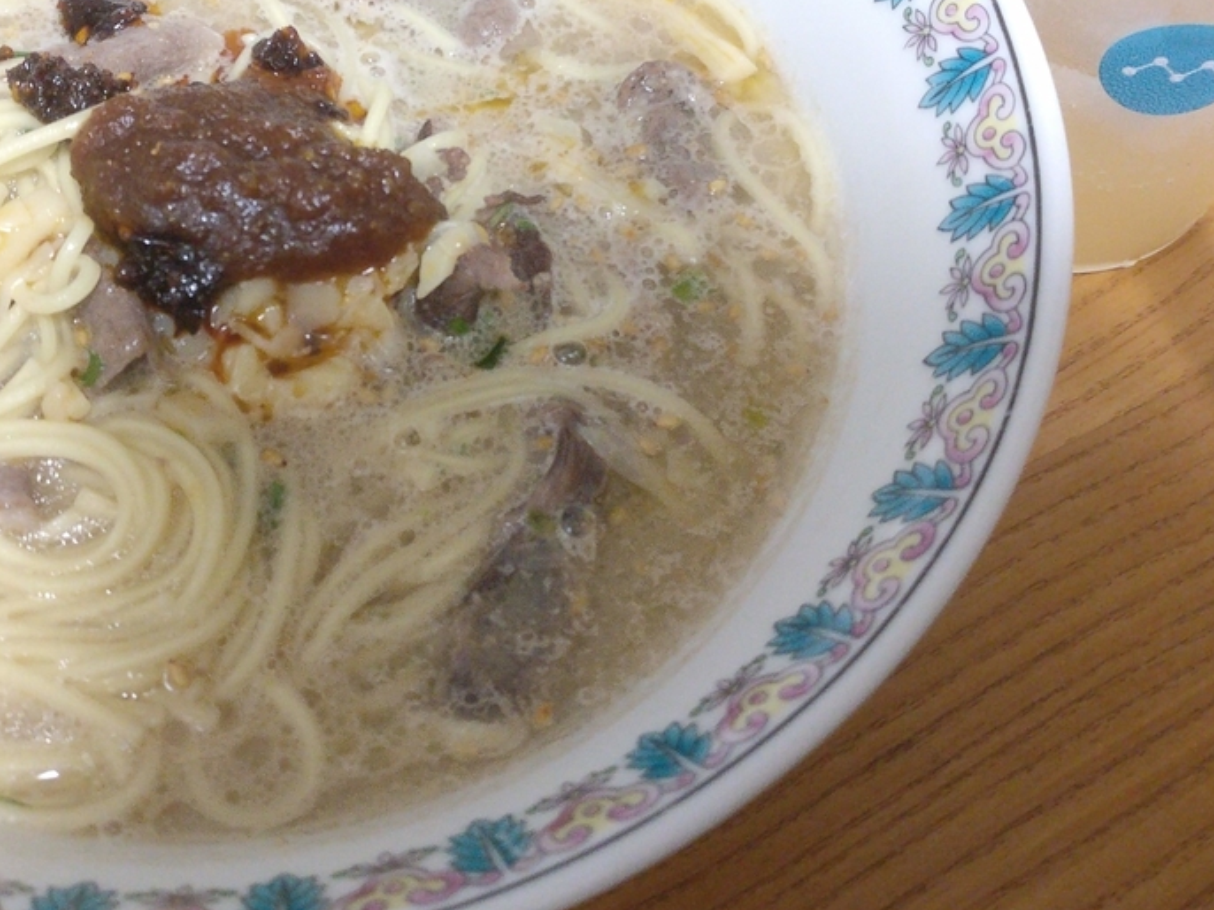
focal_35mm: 49
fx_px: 1718
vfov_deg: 29.0
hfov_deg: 38.6
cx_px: 439
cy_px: 186
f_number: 2
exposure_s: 1/17
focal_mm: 4.26
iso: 800
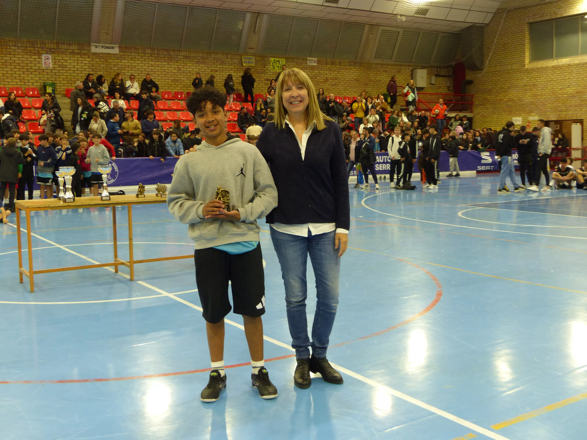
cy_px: 220
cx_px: 294
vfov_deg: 35.1
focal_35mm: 41
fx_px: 695
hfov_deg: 45.8
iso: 200
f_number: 2.8
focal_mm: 7.4
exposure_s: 1/50
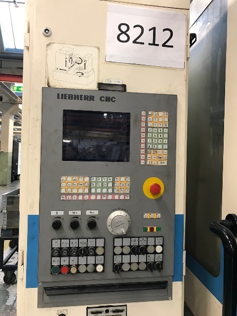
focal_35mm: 28
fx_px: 256
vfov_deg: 63.4
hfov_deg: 49.7
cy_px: 158
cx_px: 118
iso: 50
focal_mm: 3.99
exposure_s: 1/17
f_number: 1.8
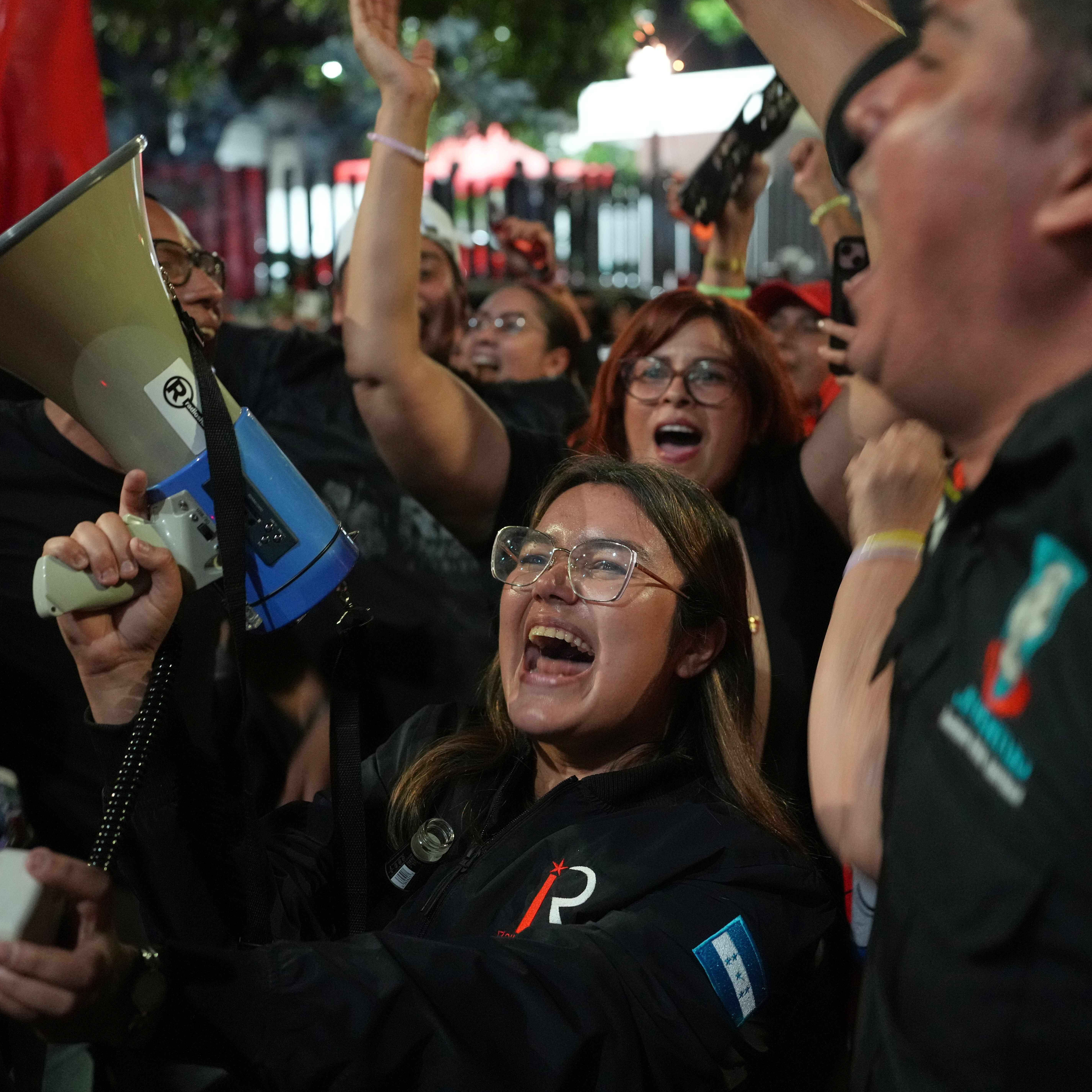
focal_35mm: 45
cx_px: 554
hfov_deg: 37.6
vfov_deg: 37.6
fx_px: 1606
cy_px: 543
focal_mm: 35
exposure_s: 1/80
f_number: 2.8
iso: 5000
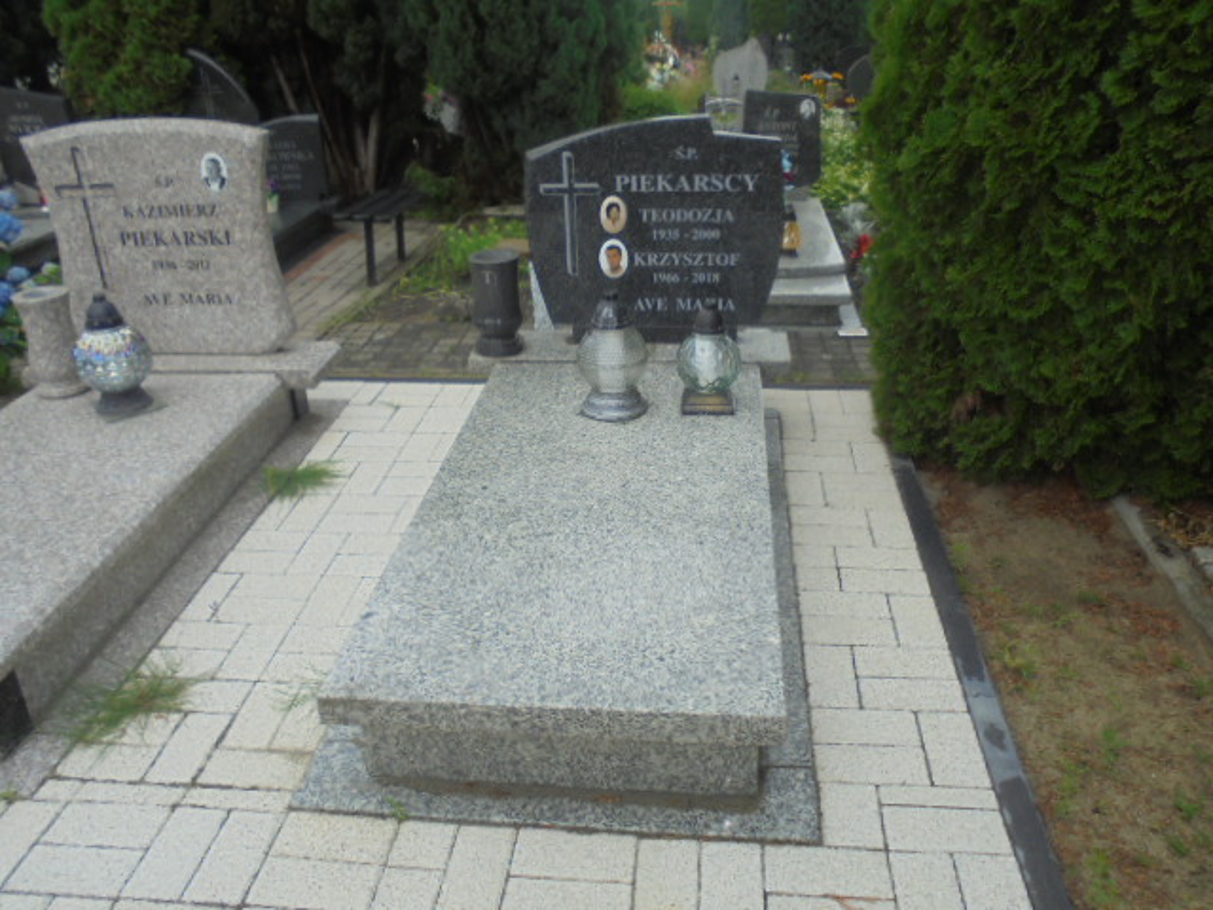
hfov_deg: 61.7
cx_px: 606
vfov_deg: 48.2
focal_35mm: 29
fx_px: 1016
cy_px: 455
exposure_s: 1/100
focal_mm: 5.3
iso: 100
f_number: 3.7
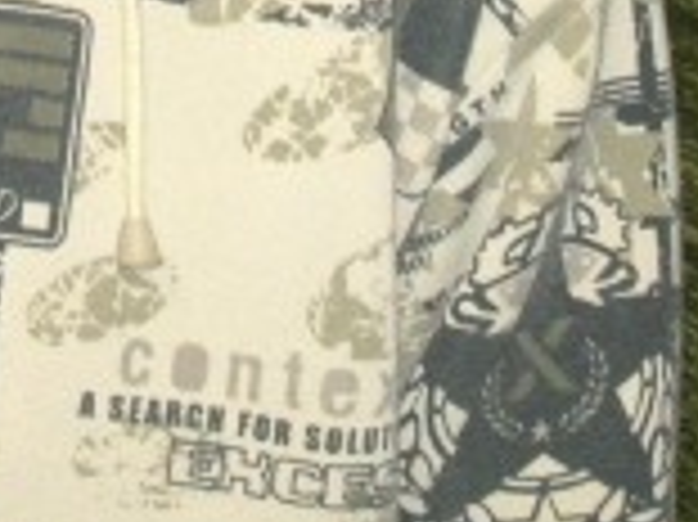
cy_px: -526
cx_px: -45
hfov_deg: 12.4
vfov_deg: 8.9
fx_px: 3163
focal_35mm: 157
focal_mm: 6.3
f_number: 4.4
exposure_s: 1/60
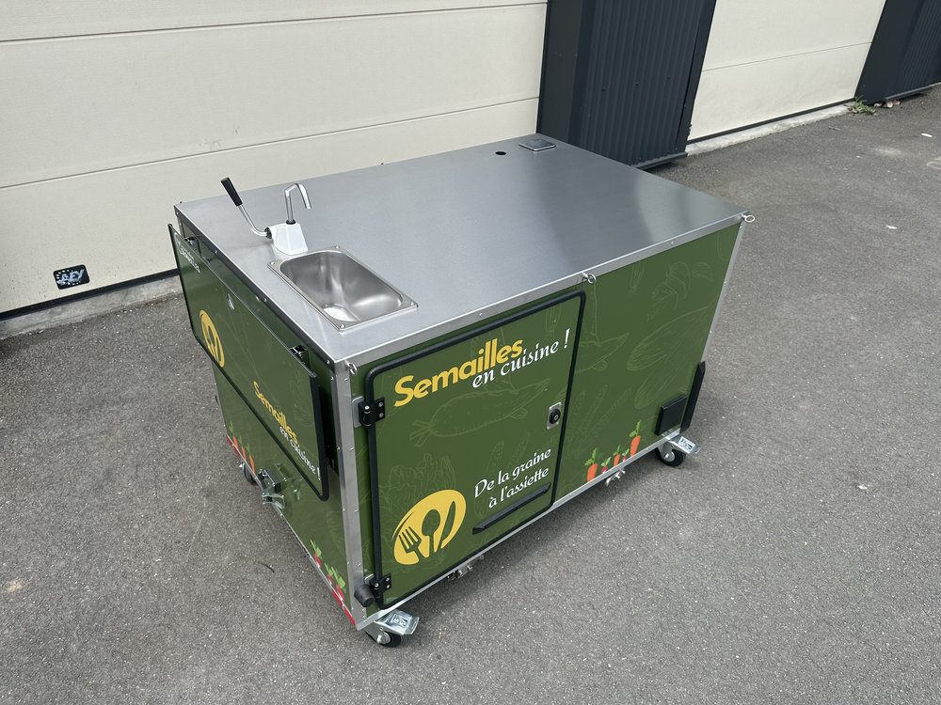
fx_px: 652
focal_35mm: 24
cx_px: 470
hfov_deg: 71.6
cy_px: 352
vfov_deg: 56.8
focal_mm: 6.86
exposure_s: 1/1949
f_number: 1.78
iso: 80
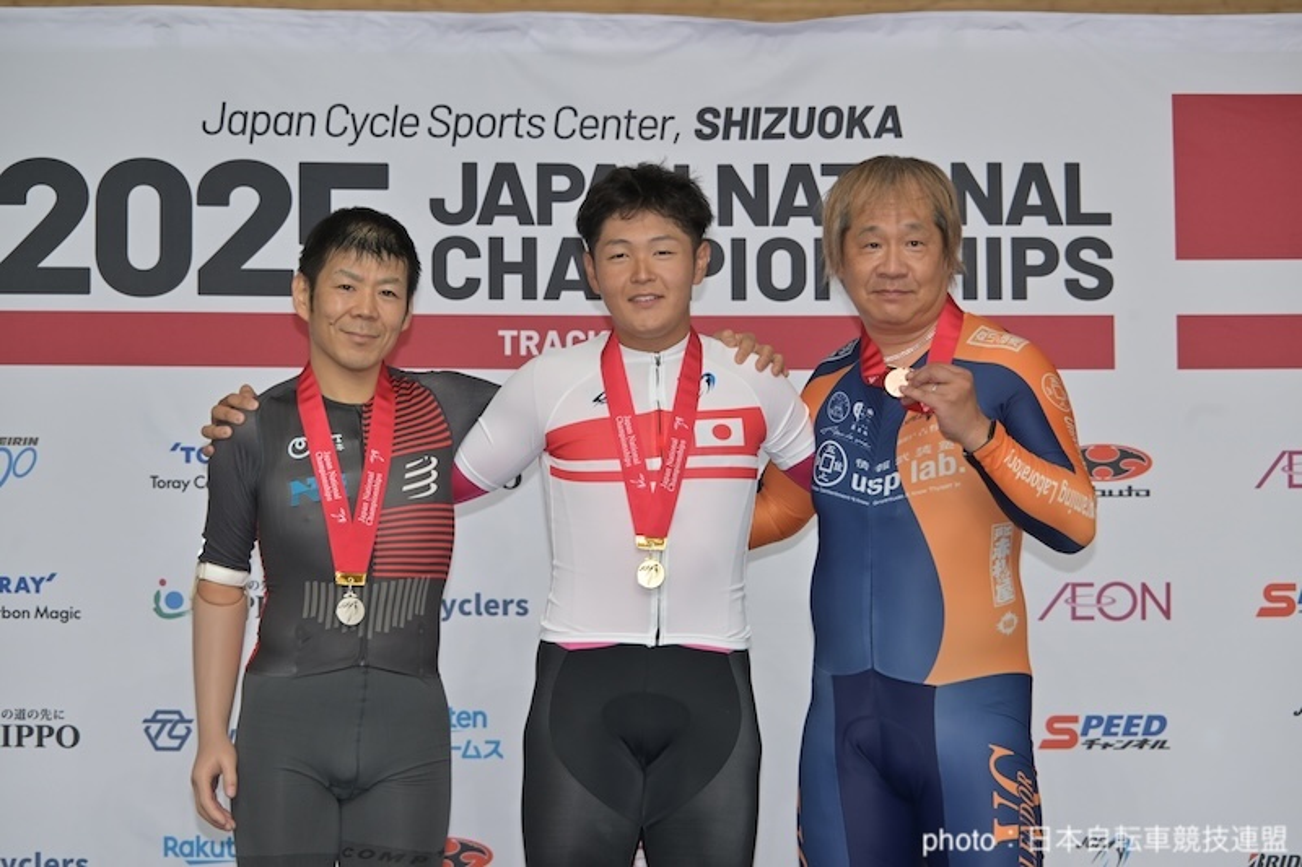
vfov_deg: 11.9
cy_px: 434
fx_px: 4158
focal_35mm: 115
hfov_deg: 17.8
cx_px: 651
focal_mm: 115
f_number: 6.7
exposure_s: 1/160
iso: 560
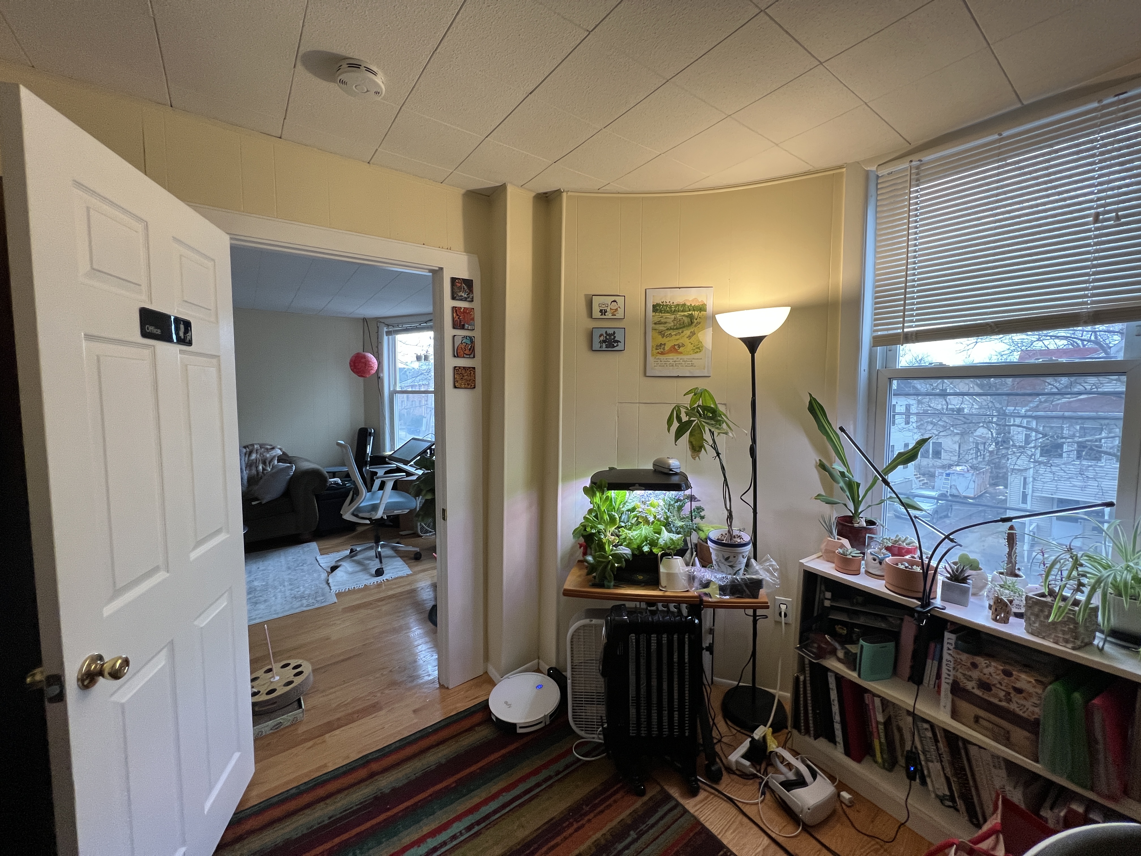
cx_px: 570
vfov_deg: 89.9
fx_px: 429
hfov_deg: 106.2
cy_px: 428
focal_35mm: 13
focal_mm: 1.57
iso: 200
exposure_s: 1/120
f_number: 1.8
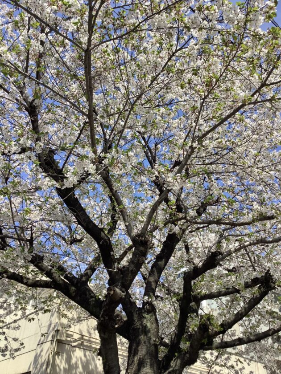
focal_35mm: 31
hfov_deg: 45.4
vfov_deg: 58.4
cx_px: 140
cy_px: 187
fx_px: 336
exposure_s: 1/947
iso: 25
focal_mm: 3.3
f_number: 2.4
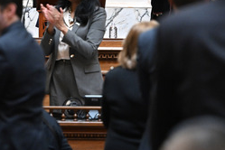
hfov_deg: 7.2
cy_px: 29
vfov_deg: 4.8
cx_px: 68
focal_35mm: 286
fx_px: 1787
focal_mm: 125
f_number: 2.8
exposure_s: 1/160
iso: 4000
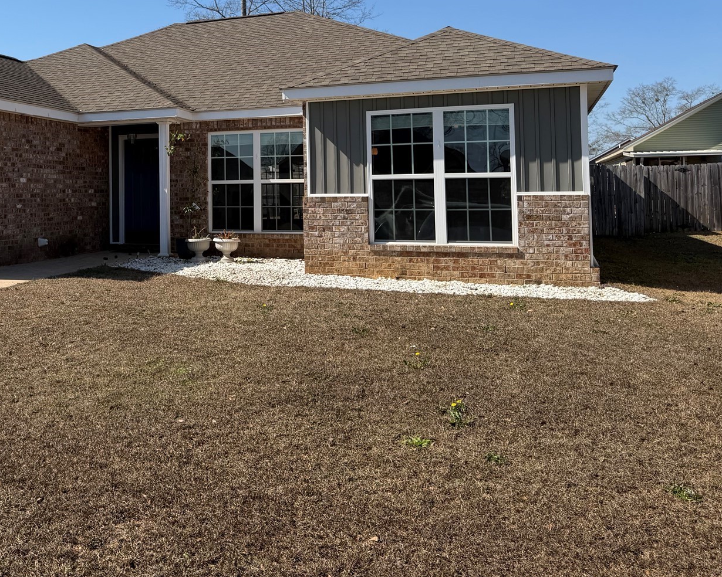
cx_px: 145
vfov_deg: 37.5
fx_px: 833
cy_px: 159
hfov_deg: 44.6
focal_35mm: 39
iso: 80
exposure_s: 1/4673
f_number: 1.78
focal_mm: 6.76
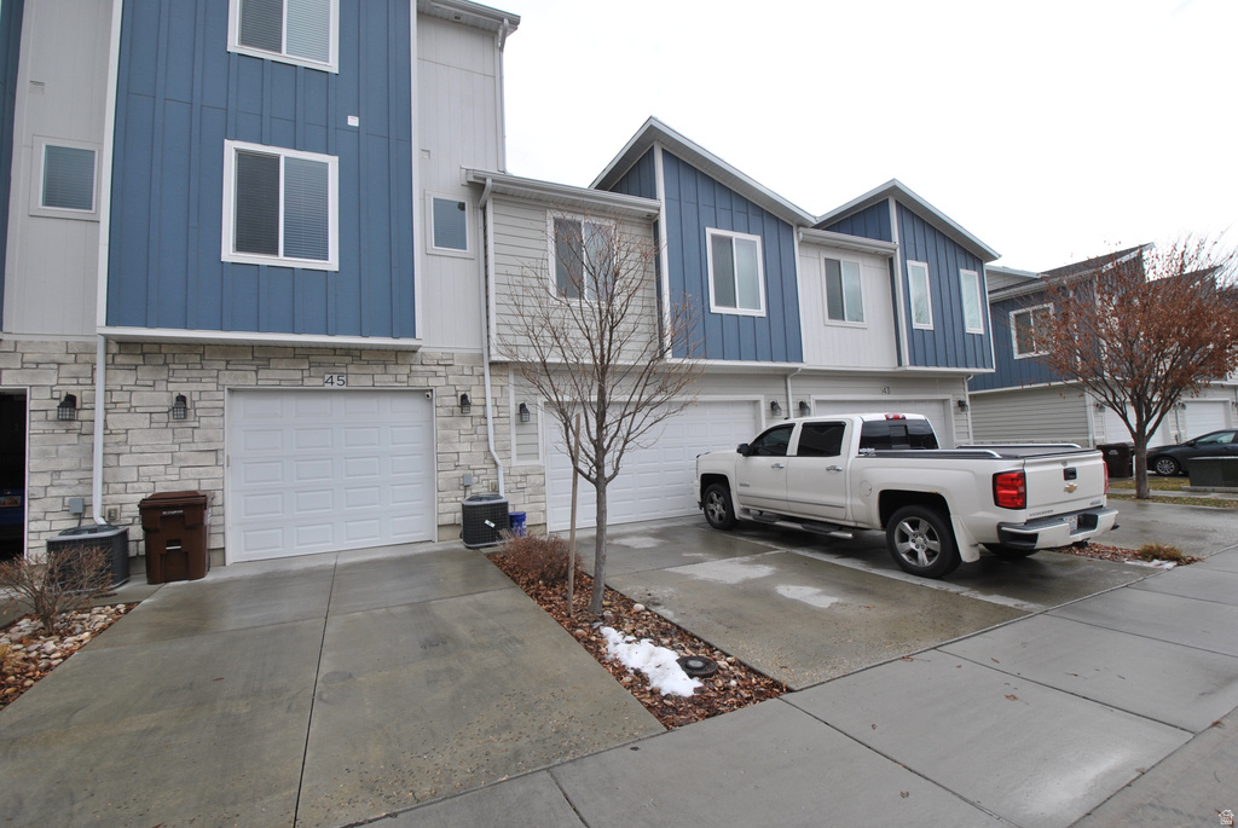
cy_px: 414
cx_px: 619
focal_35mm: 15
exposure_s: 1/160
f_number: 6.3
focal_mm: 10
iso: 100
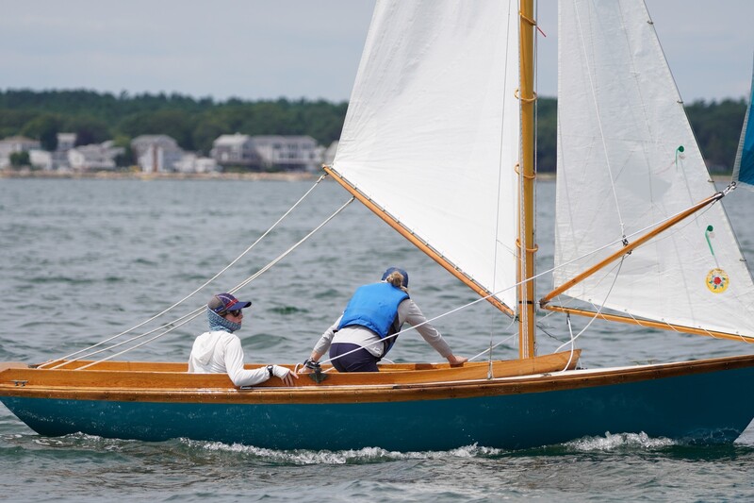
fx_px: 6941
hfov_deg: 6.2
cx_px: 377
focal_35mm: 332
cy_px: 252
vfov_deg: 4.1
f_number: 5.6
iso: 160
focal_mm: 221
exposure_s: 1/1250
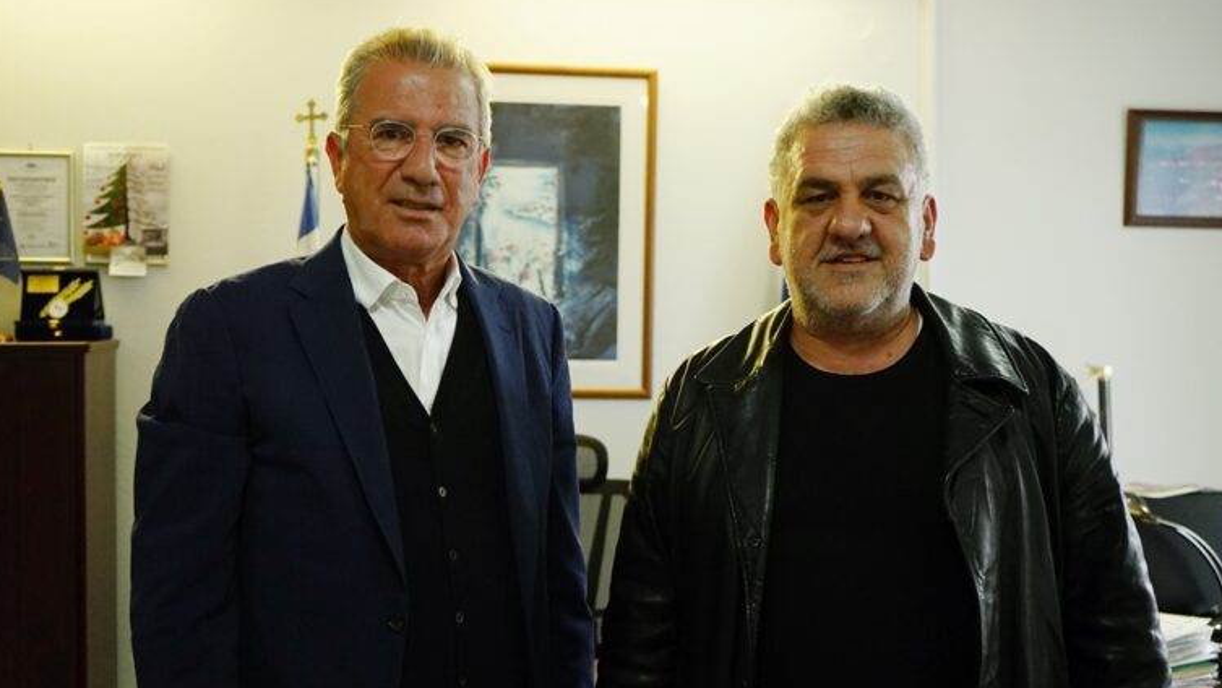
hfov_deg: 43.7
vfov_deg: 25.5
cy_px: 354
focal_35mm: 47
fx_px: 1523
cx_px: 612
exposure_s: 1/160
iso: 3200
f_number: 4.5
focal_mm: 44
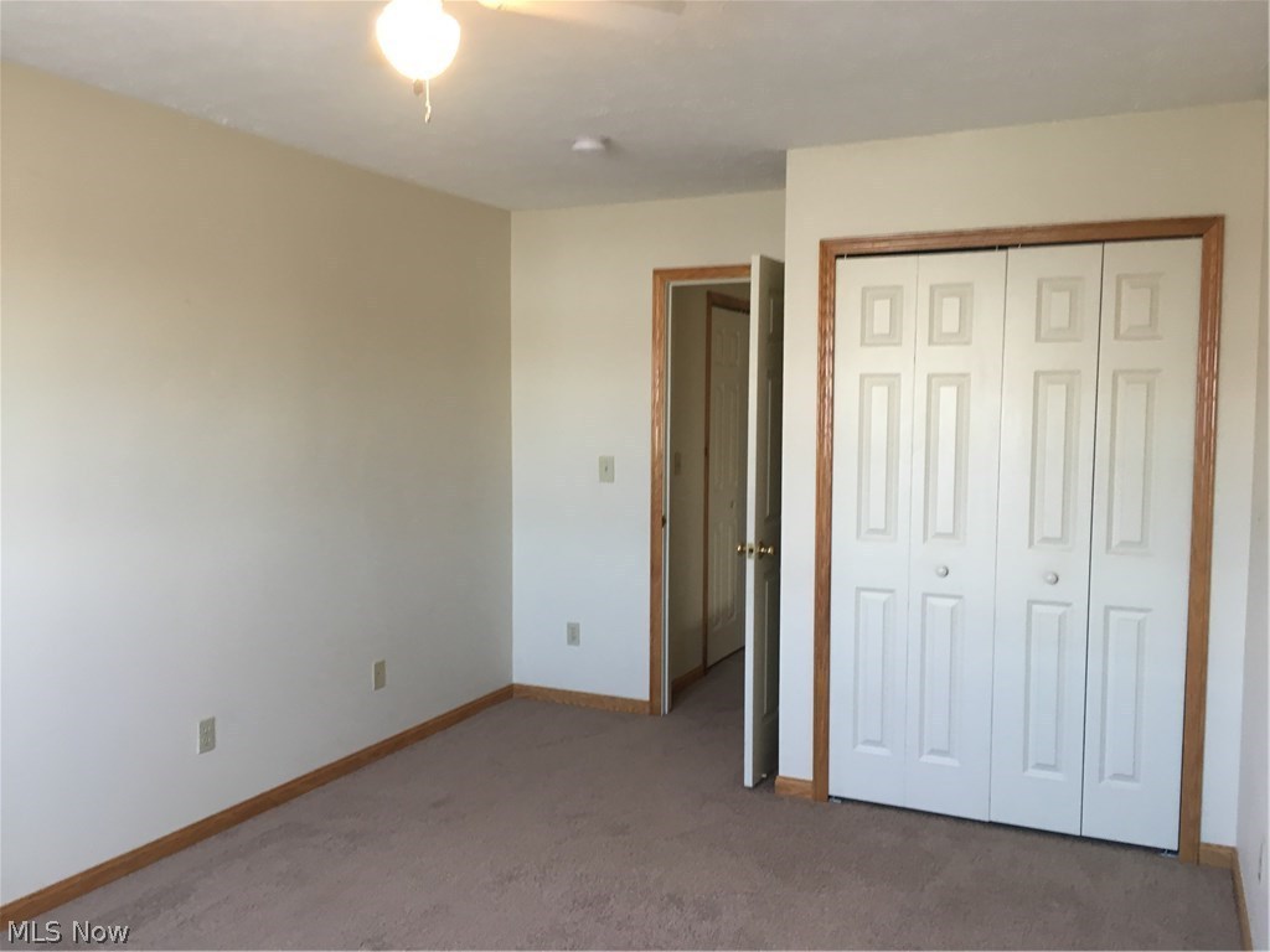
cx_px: 635
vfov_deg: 48.2
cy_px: 476
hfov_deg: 61.7
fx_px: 1064
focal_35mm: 29
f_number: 2.2
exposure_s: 1/33
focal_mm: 4.15
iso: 100
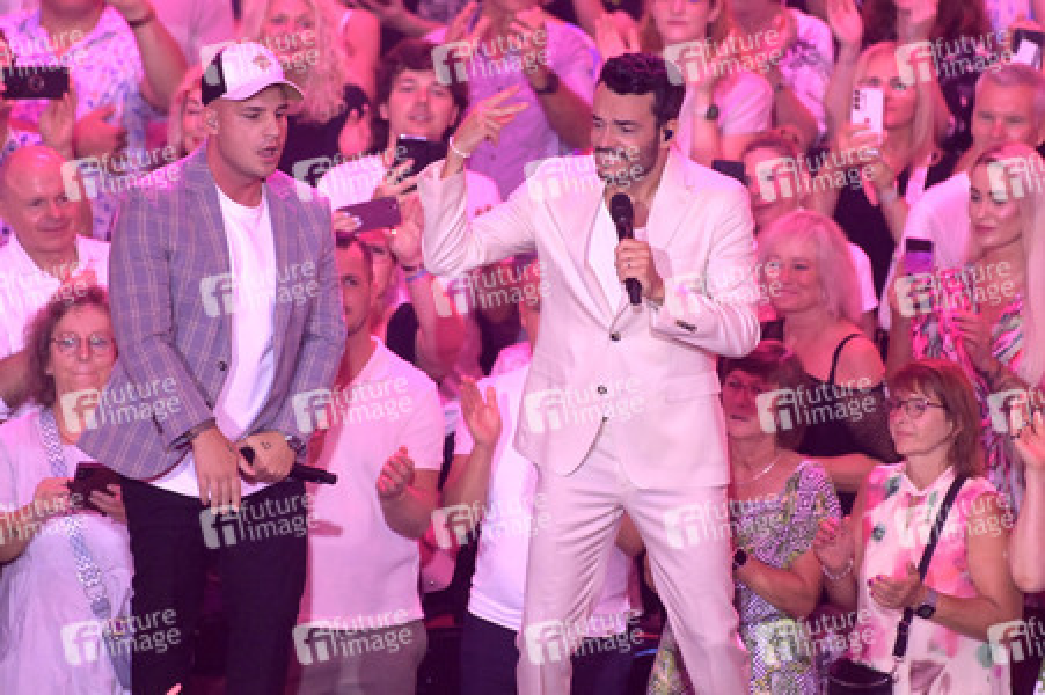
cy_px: 348
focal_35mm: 480
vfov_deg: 2.9
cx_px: 522
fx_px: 13923
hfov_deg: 4.3
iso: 16000
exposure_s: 1/500
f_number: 5.6
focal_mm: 480
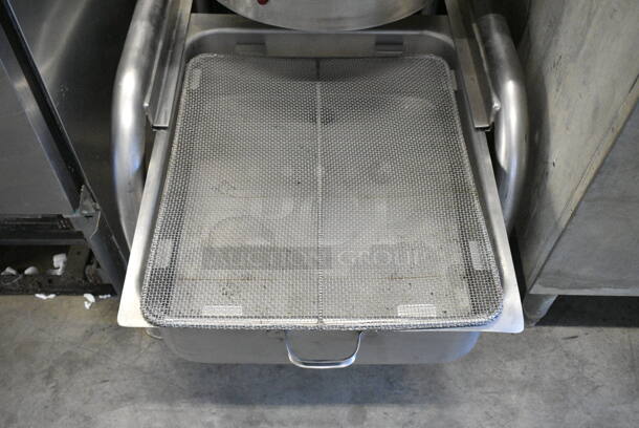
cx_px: 320
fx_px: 640
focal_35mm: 36
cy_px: 214
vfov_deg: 37.0
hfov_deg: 53.1
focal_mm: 24
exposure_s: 1/125
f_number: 5.6
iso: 6400
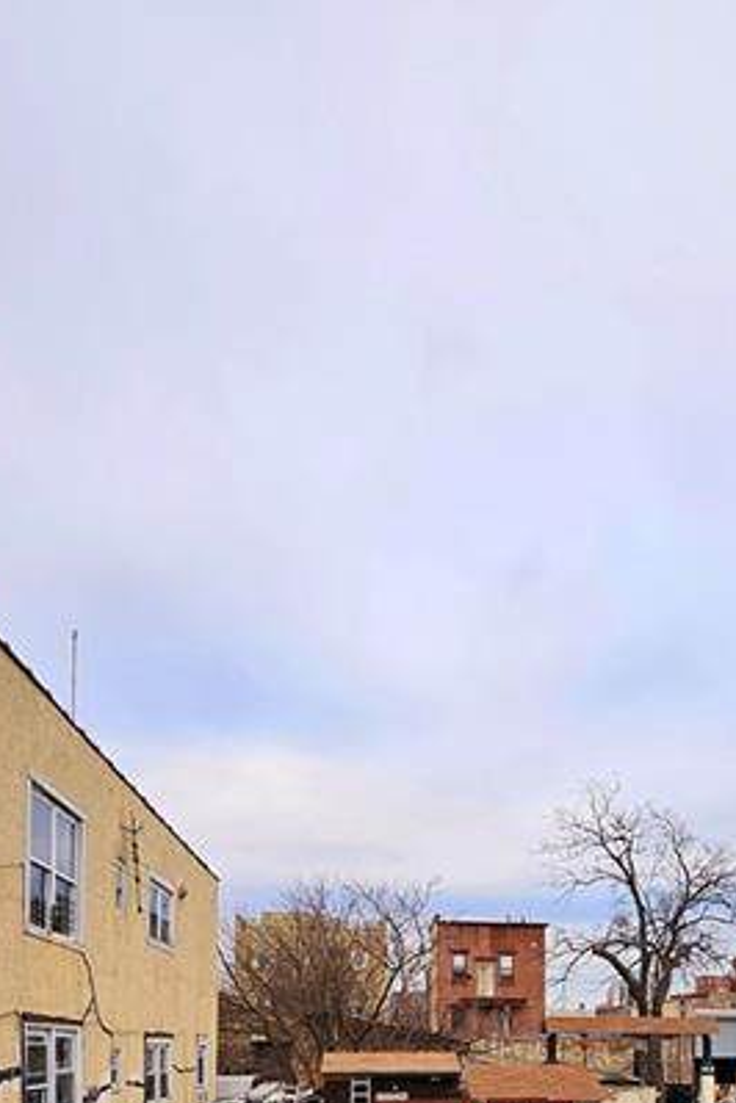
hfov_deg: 48.6
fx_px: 797
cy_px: 1012
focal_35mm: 26
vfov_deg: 58.3
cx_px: 498
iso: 50
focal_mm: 1.74
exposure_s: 1/208
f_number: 2.2
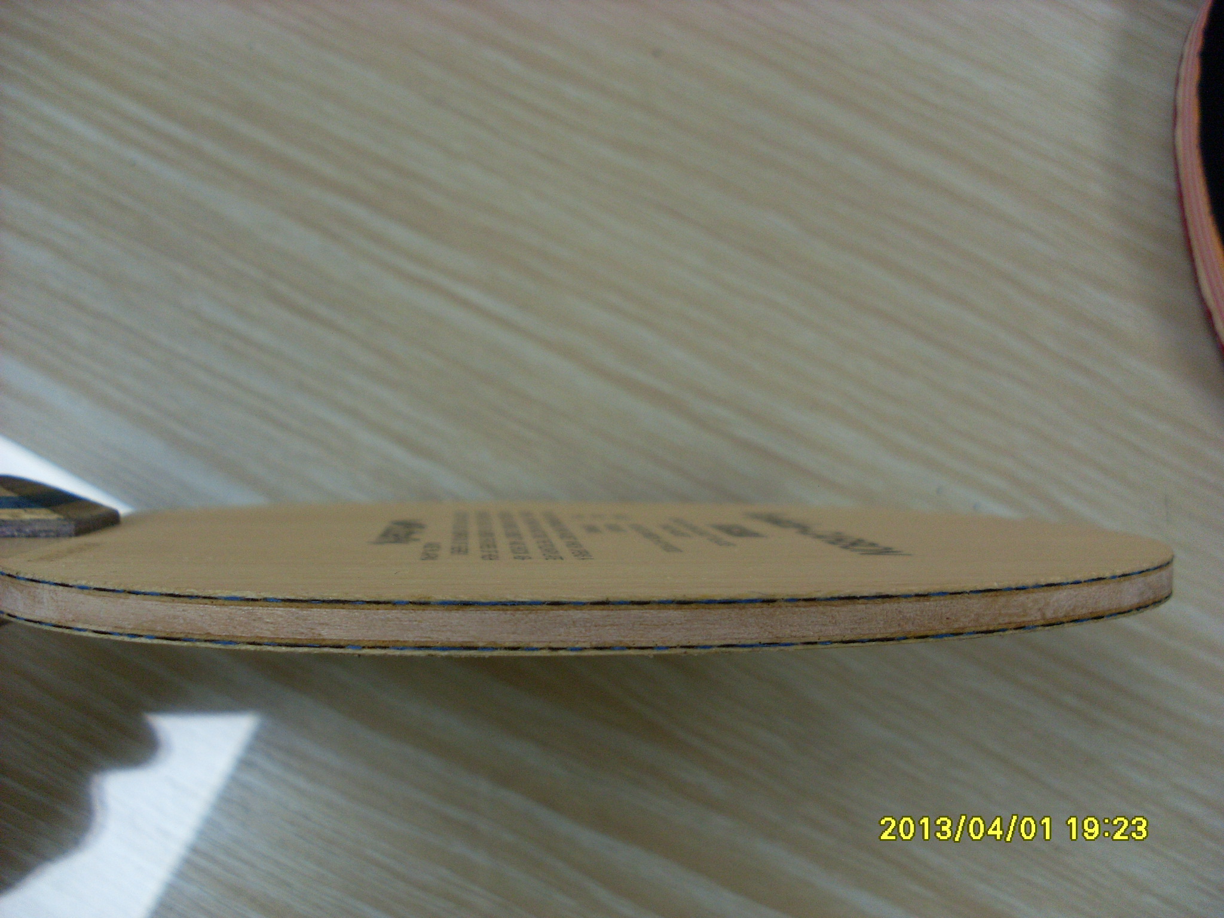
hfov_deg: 49.0
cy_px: 459
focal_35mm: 38
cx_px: 612
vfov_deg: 37.7
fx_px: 1344
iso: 100
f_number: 3
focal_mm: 6.3
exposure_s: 1/60
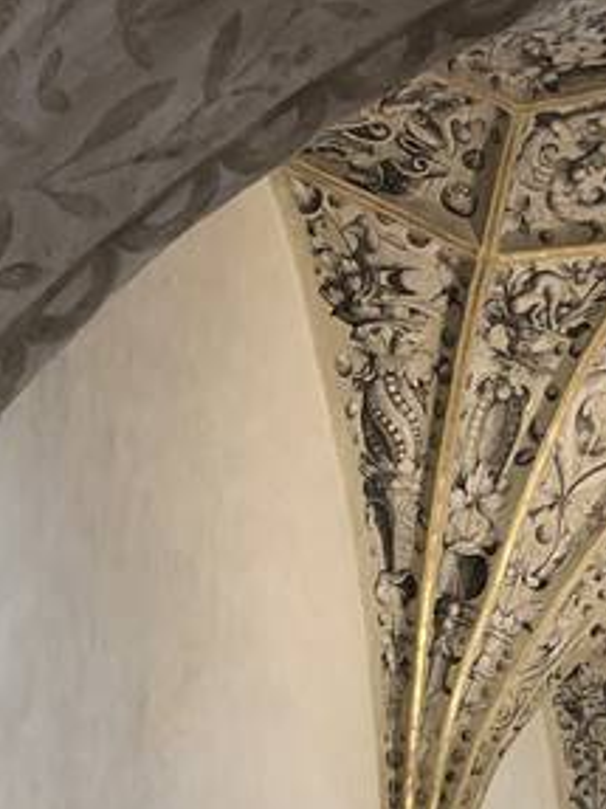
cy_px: 978
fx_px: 2336
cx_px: 922
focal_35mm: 100
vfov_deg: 18.6
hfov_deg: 13.8
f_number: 1.8
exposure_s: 1/17
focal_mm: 3.99
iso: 40
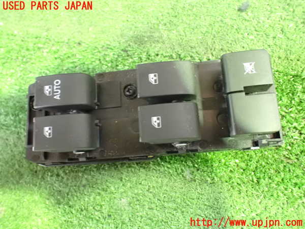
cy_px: 114
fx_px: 264
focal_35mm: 30
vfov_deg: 46.8
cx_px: 152
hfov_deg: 60.0
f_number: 2.3
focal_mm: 5.4
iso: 1600
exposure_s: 1/15
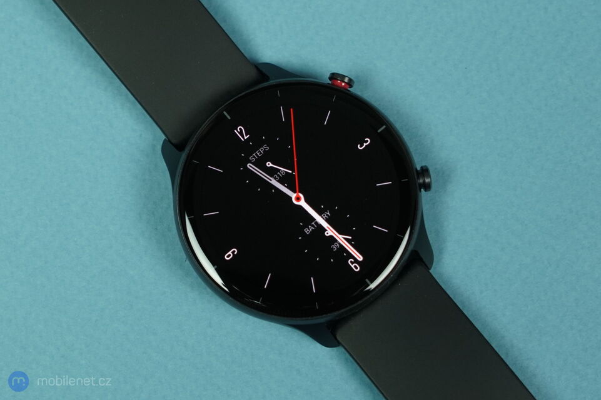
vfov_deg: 26.0
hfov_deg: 38.2
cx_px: 300
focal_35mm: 52
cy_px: 200
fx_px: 868
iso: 1250
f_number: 5.6
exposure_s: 1/200
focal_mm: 52
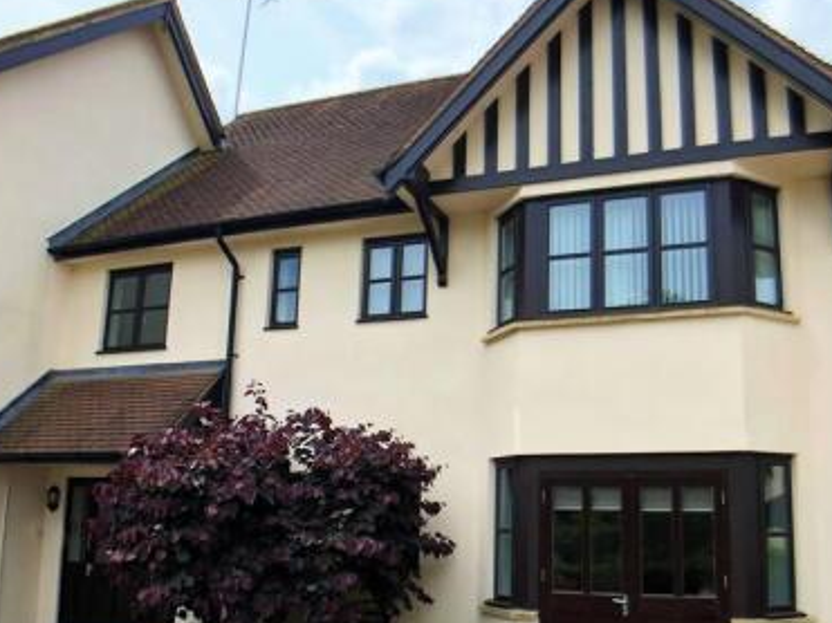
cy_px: 420
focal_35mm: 44
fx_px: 1057
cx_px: 477
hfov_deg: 42.8
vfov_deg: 32.6
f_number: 1.8
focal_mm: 4
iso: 20
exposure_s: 1/1066
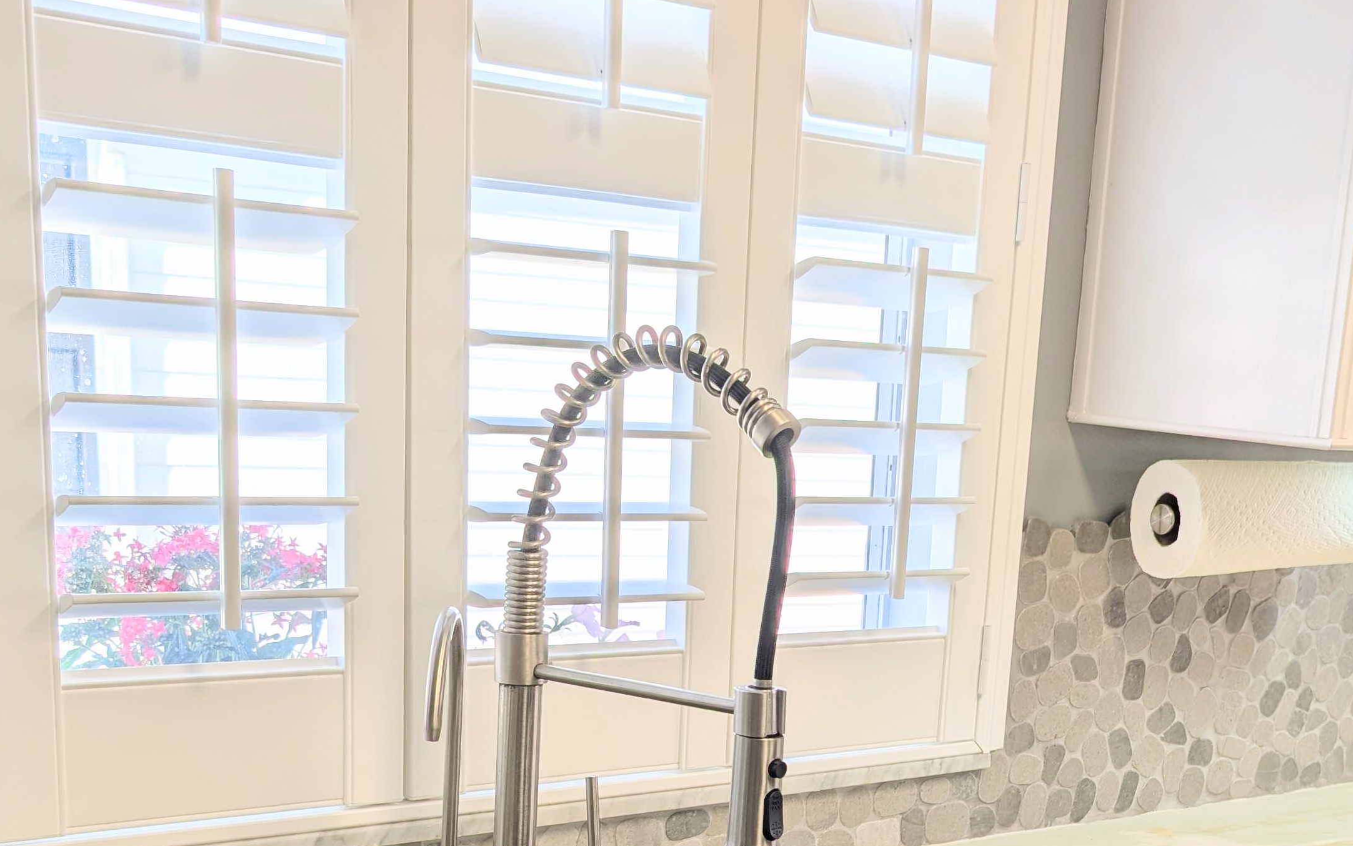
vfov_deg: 25.7
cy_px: 815
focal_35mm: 48
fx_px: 1770
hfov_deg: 41.1
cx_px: 942
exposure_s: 1/274
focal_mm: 6.9
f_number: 1.68
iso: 18
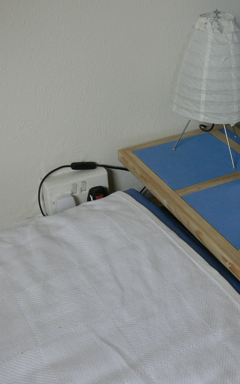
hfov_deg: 25.1
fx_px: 523
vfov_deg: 40.3
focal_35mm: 50
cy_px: 194
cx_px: 213
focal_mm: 7.4
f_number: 3.2
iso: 200
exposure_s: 1/160
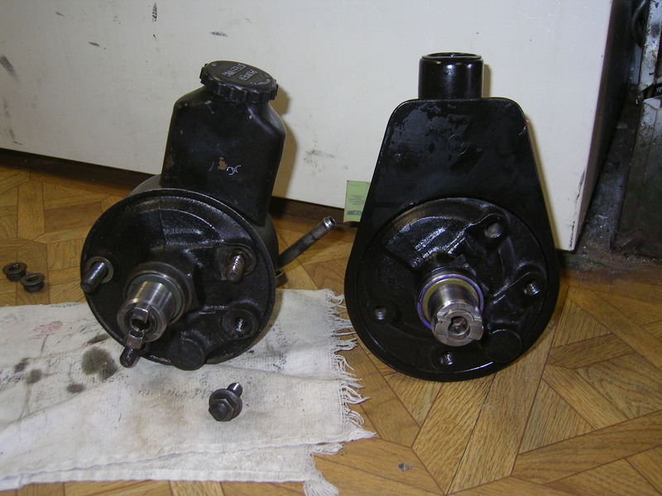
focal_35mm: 36
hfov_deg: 51.4
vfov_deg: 39.7
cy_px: 248
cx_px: 331
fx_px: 688
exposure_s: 1/30
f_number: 2.8
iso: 100
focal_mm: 5.6
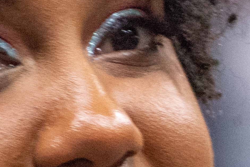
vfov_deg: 0.6
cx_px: 232
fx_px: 17329
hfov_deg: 0.8
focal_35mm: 2496
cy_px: 210
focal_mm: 260
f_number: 6
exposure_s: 1/125
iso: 1250
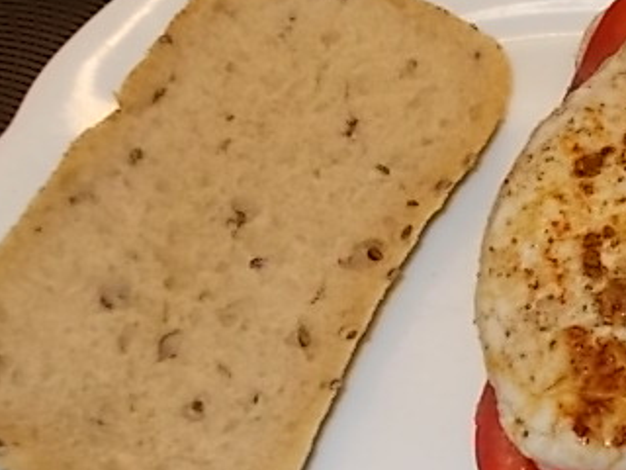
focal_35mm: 100
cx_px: 559
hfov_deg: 19.3
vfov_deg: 14.8
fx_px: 1808
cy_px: 300
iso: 200
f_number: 4.5
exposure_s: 1/30
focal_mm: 9
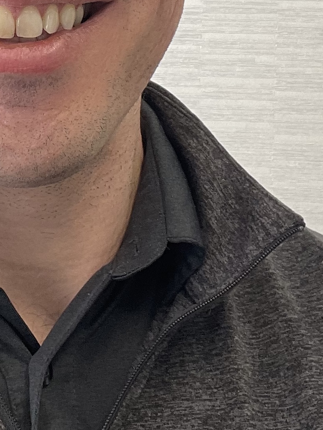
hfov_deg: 17.0
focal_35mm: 85
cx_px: -6
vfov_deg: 22.0
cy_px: -22
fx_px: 1058
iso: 80
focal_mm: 2.71
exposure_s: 1/120
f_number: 2.2
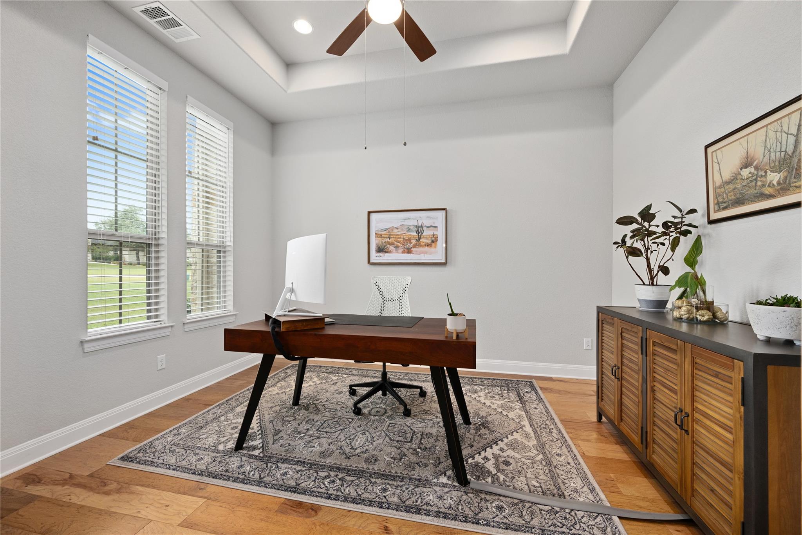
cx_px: 401
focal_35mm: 14
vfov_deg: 81.2
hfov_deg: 104.3
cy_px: 268
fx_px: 312
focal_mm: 14
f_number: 8
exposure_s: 1/8
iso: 800
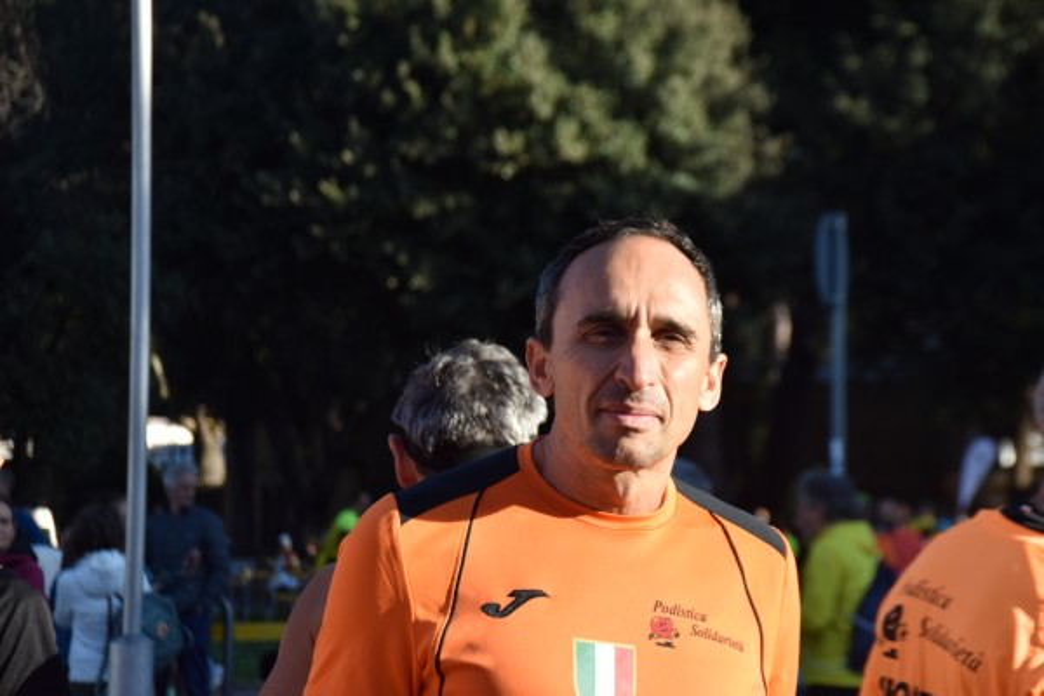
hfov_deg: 16.1
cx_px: 522
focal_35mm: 128
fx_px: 3697
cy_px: 348
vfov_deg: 10.8
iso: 320
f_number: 6.3
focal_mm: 85
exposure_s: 1/800
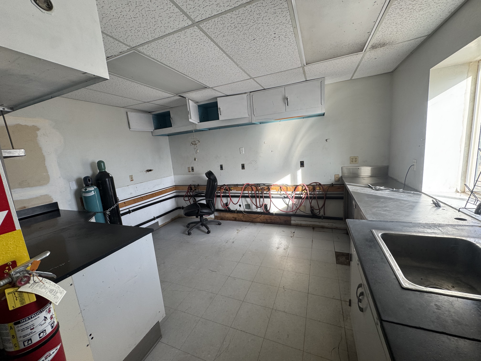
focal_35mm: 14
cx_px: 240
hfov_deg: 102.1
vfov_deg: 85.7
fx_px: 195
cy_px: 180
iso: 80
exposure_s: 1/120
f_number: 2.2
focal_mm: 2.22
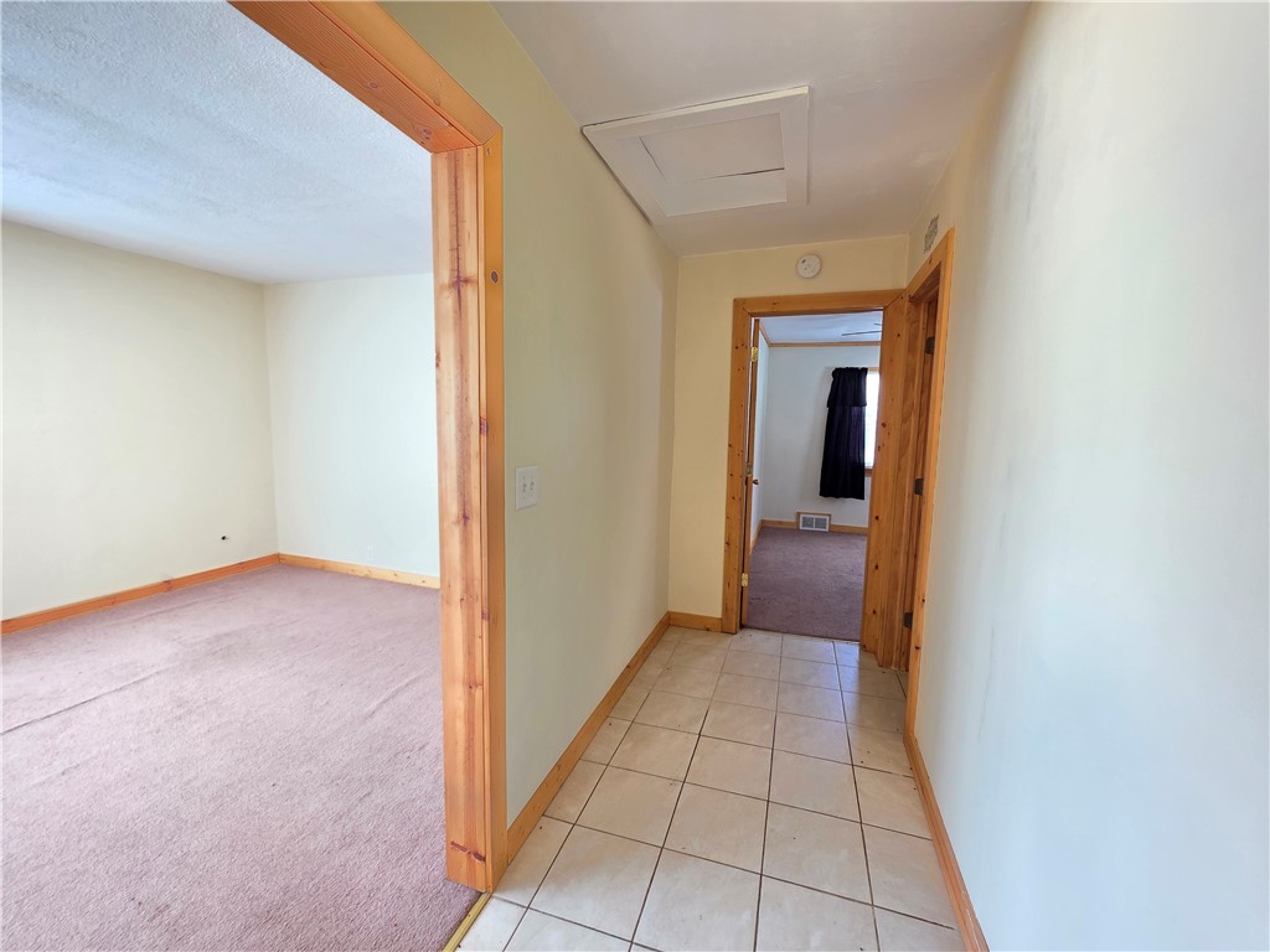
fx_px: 477
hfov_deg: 106.2
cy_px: 476
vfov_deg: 89.9
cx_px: 635
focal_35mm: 13
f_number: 1.9
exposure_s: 1/120
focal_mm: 2.2
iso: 200
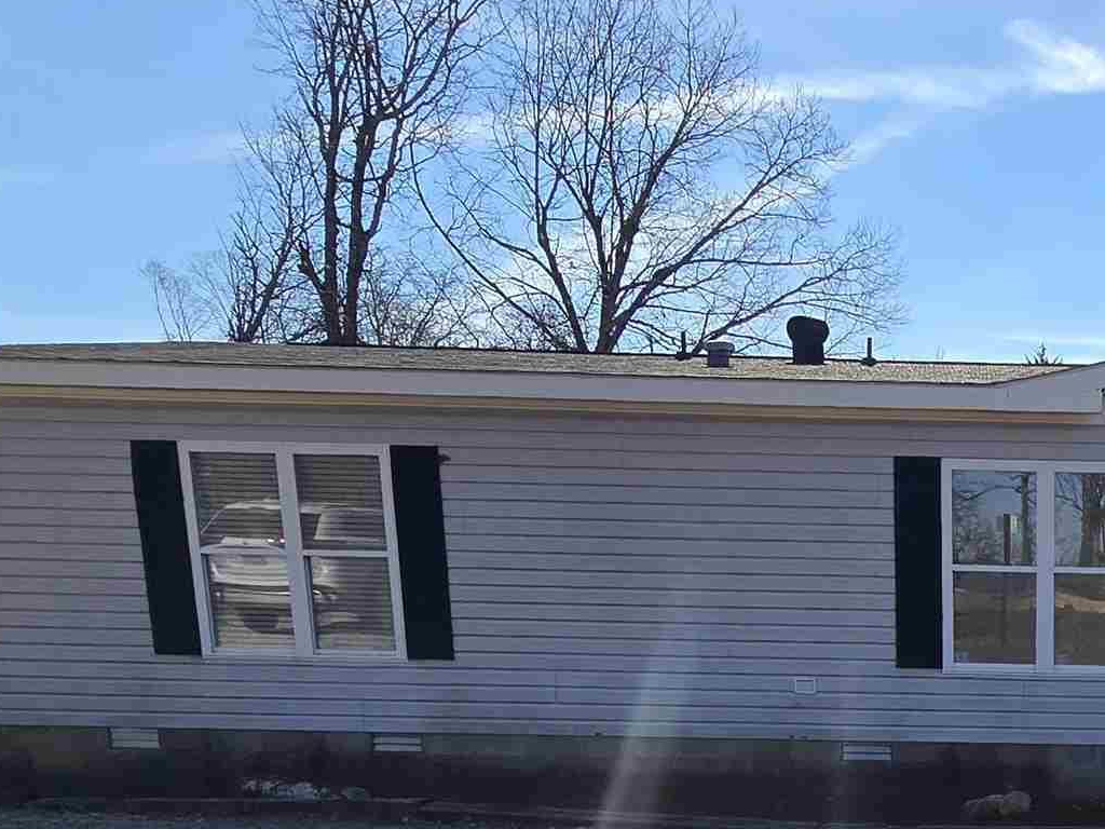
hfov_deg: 39.7
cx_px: 1193
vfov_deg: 33.5
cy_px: 838
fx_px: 1245
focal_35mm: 39
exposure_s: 1/2628
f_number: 2.2
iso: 50
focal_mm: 2.2
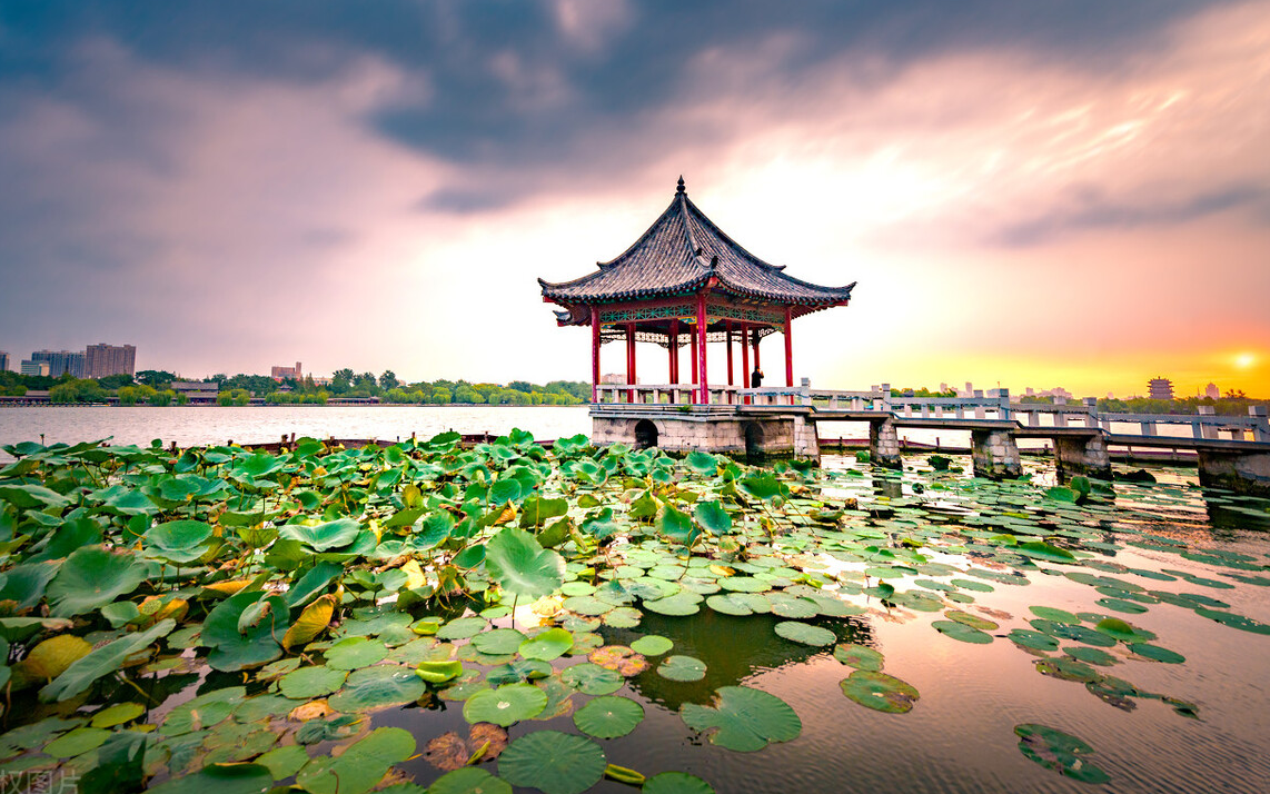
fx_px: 519
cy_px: 362
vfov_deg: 74.6
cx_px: 629
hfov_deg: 101.5
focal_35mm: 15
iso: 400
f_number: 5.6
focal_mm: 14
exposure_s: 1/160
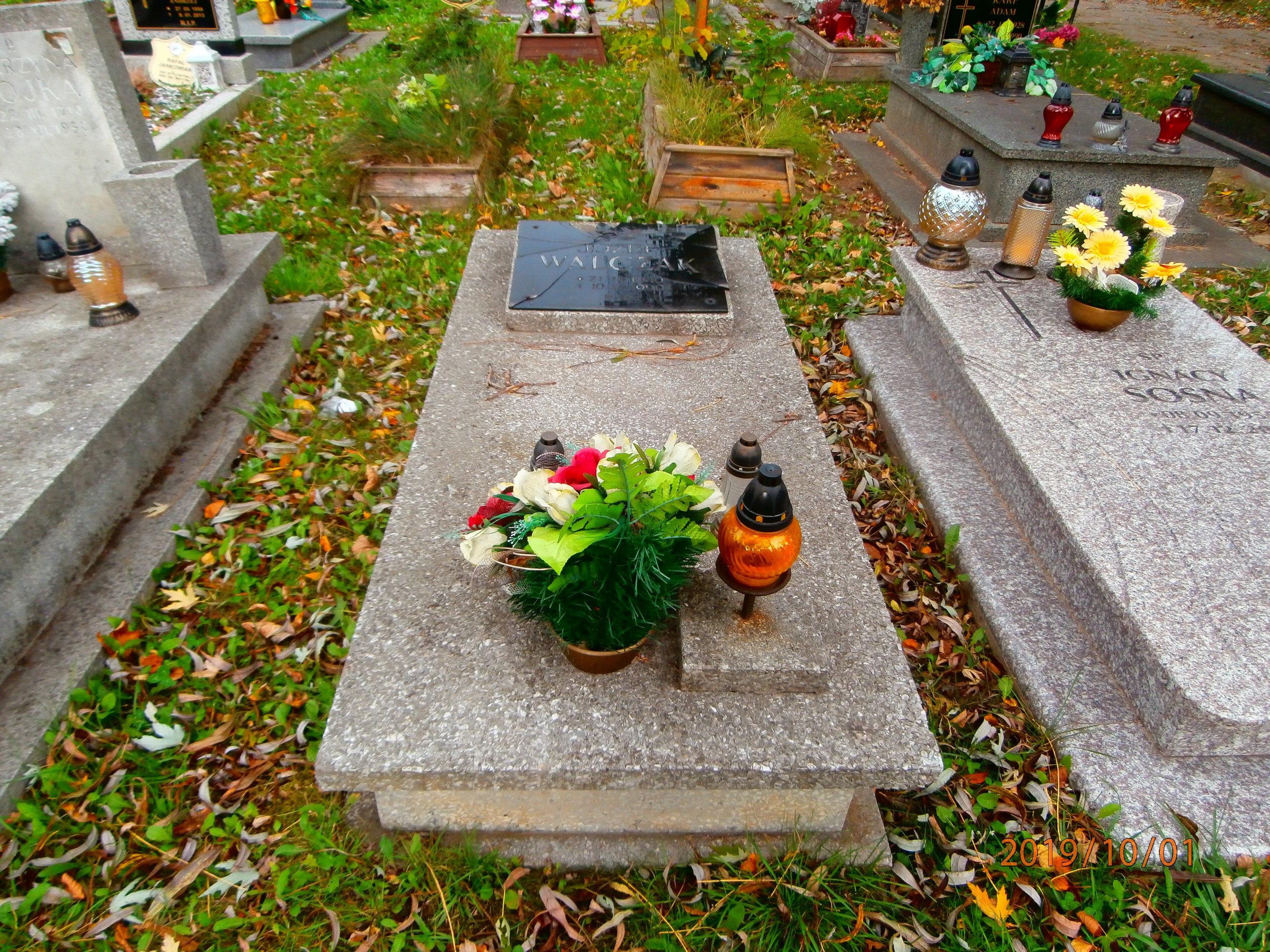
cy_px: 476
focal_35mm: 24
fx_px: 880
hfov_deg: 71.6
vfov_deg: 56.8
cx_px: 635
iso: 100
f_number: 3
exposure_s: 1/160
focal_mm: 4.2
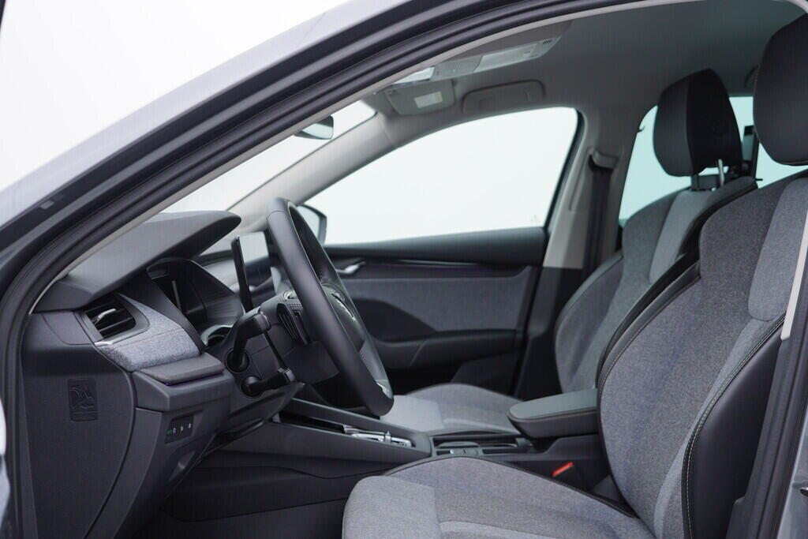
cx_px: 404
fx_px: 808
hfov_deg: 53.1
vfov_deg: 36.9
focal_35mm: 36
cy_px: 270
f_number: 3.2
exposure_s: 1/50
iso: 125
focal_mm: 24
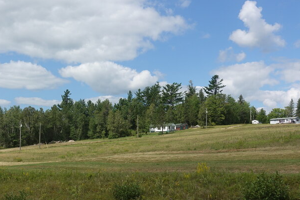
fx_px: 400
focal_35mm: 48
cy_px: 120
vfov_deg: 28.0
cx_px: 102
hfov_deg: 40.6
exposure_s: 1/640
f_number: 5.6
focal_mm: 10.7
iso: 125
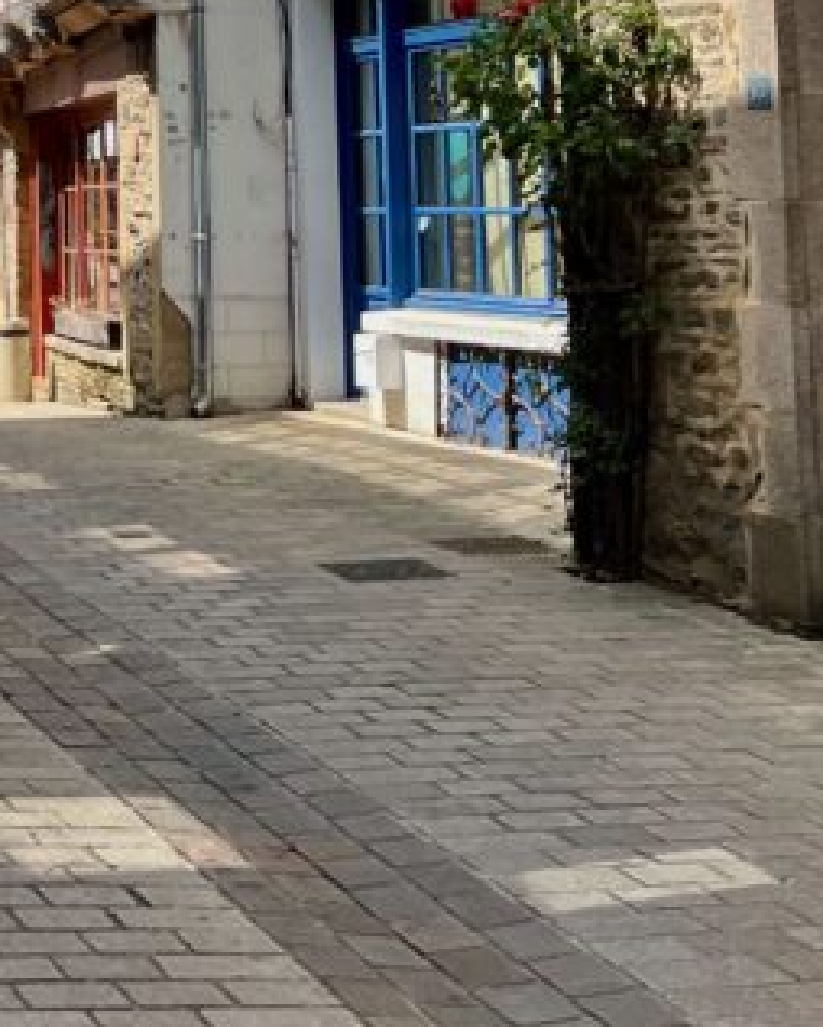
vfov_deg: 22.1
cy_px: -84
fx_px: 2494
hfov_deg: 17.5
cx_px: -262
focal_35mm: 82
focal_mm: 5.1
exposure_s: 1/2179
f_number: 1.6
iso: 50
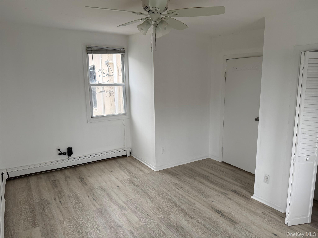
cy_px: 119
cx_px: 159
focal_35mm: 24
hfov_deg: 71.6
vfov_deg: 56.8
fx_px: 220
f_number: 1.78
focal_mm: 6.76
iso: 125
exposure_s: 1/121
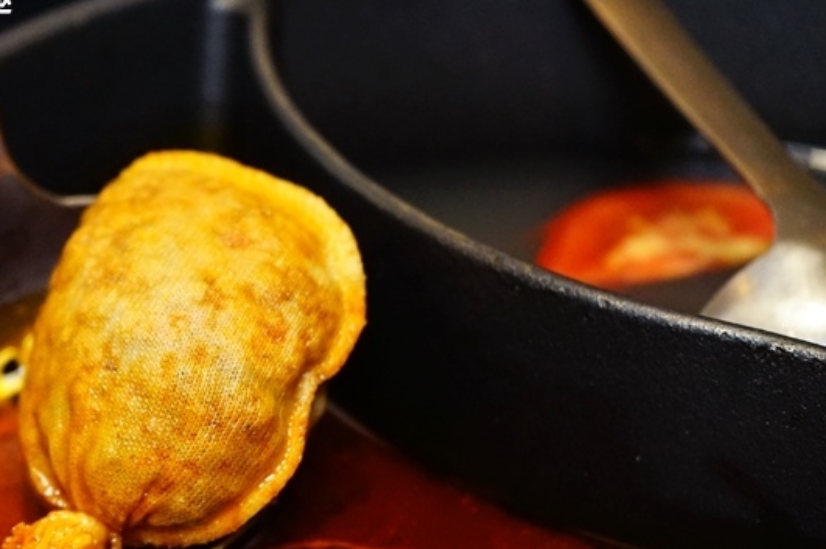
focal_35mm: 95
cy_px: 352
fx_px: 2178
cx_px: 233
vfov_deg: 14.4
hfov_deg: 21.3
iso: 5000
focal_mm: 63
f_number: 5.6
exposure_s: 1/80
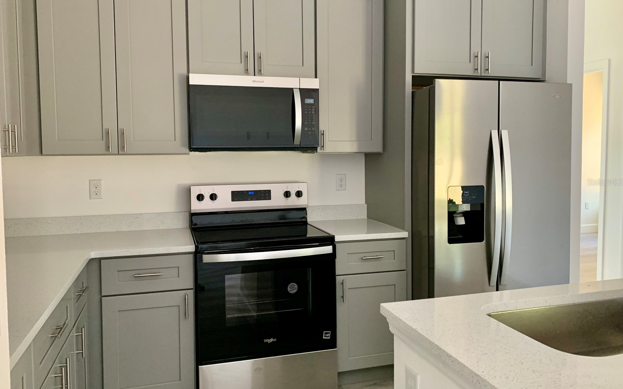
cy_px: 182
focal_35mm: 28
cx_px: 308
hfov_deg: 66.5
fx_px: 475
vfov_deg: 44.5
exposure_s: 1/60
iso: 320
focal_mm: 4.25
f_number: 1.8
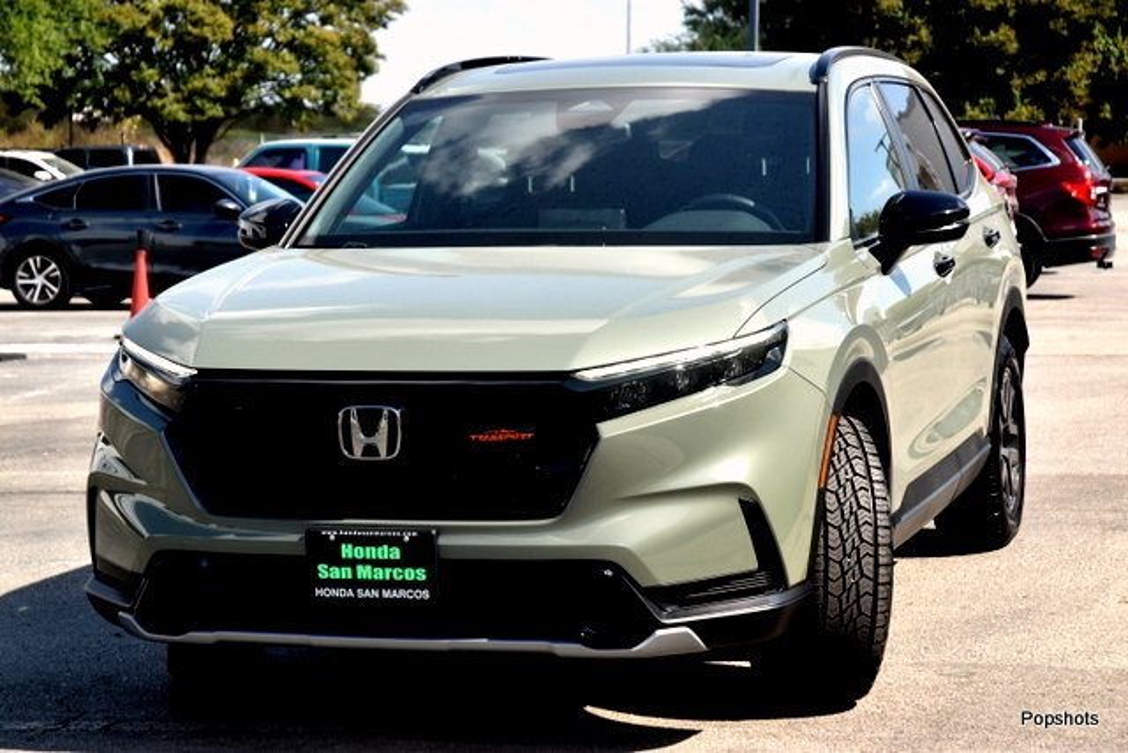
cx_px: 564
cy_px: 376
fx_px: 2914
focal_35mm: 93
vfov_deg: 14.7
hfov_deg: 21.9
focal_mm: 62
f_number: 6.3
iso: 200
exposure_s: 1/640
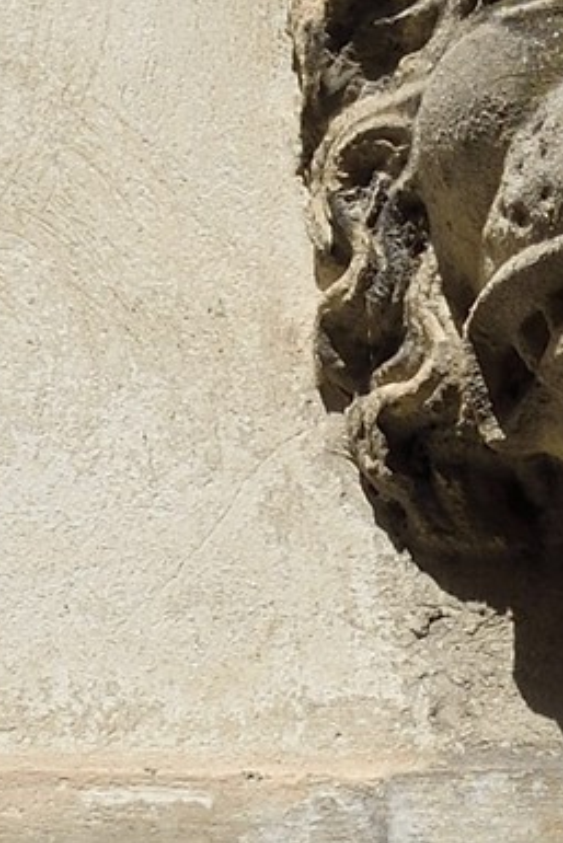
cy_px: 1990
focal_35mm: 436
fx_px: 10218
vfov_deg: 4.6
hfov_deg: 3.2
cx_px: 703
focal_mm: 70
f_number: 16
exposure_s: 1/250
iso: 200
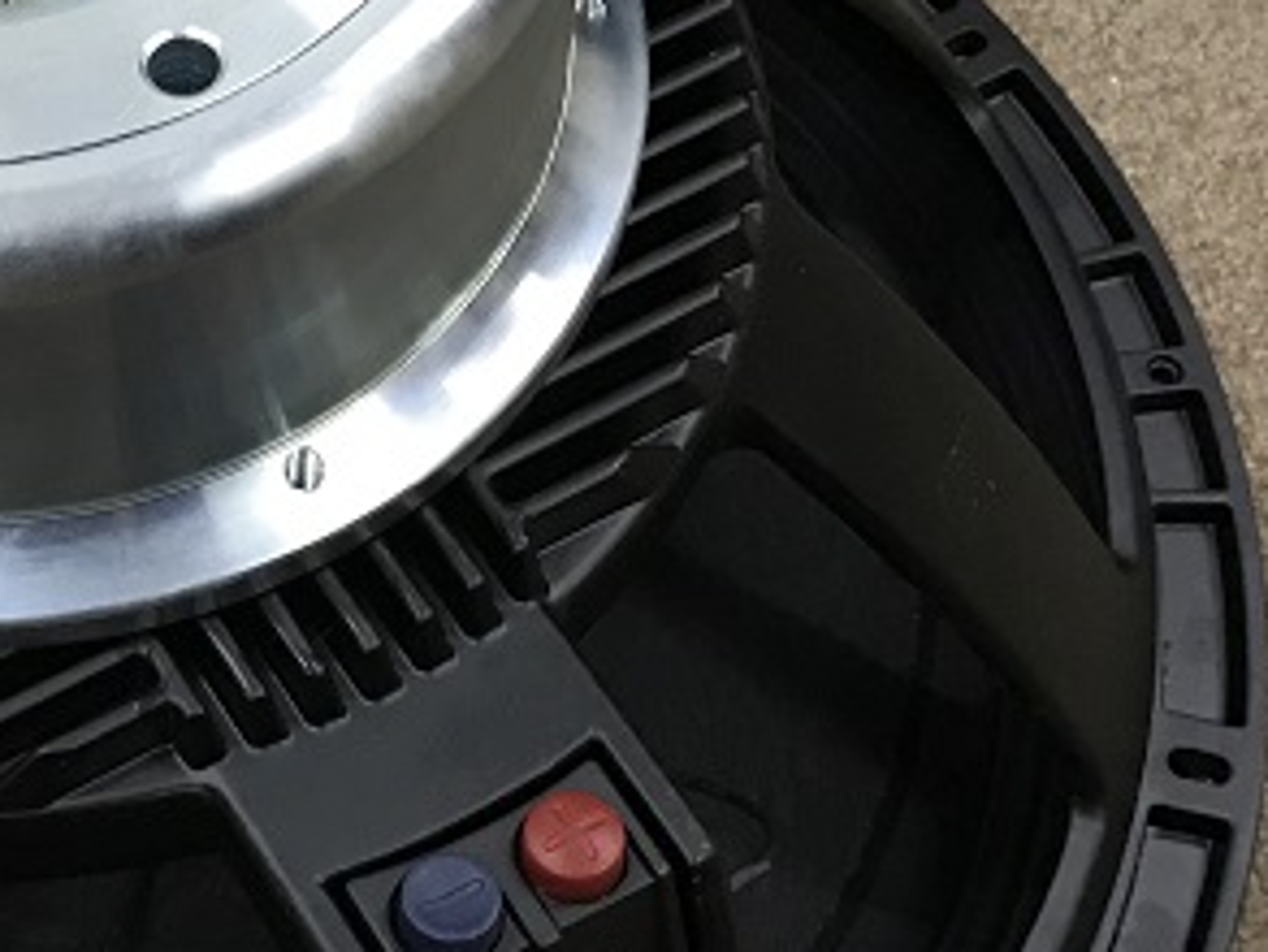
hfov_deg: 24.4
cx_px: 58
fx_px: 2822
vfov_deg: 19.1
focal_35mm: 77
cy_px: 578
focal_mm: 3.99
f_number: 1.8
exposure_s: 1/13
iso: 100
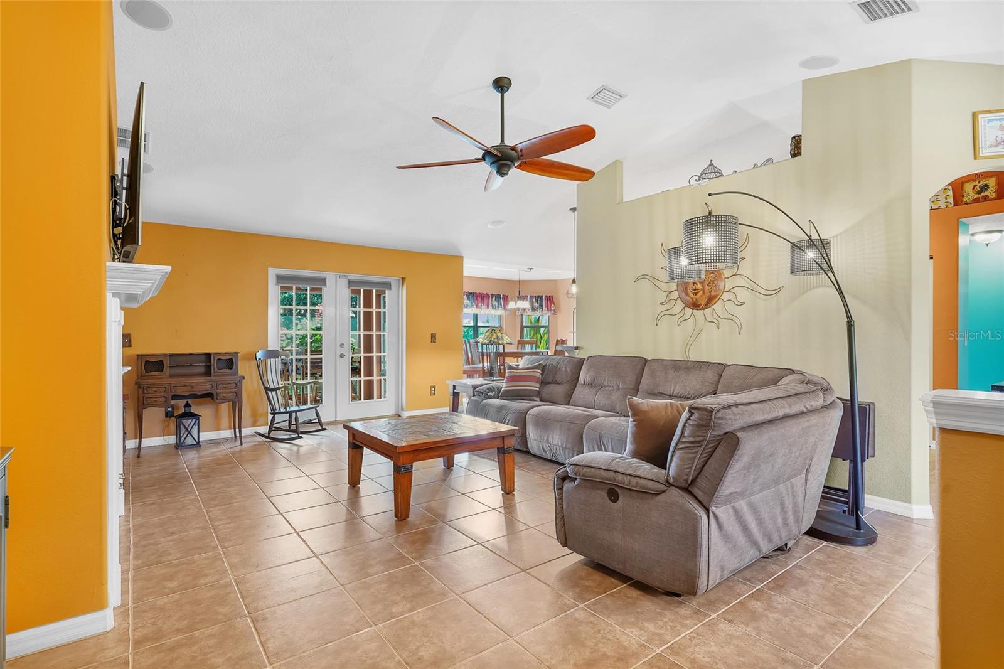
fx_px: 474
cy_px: 334
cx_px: 502
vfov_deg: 70.4
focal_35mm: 17
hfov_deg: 93.3
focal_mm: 17
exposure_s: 3.2
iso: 100
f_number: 8
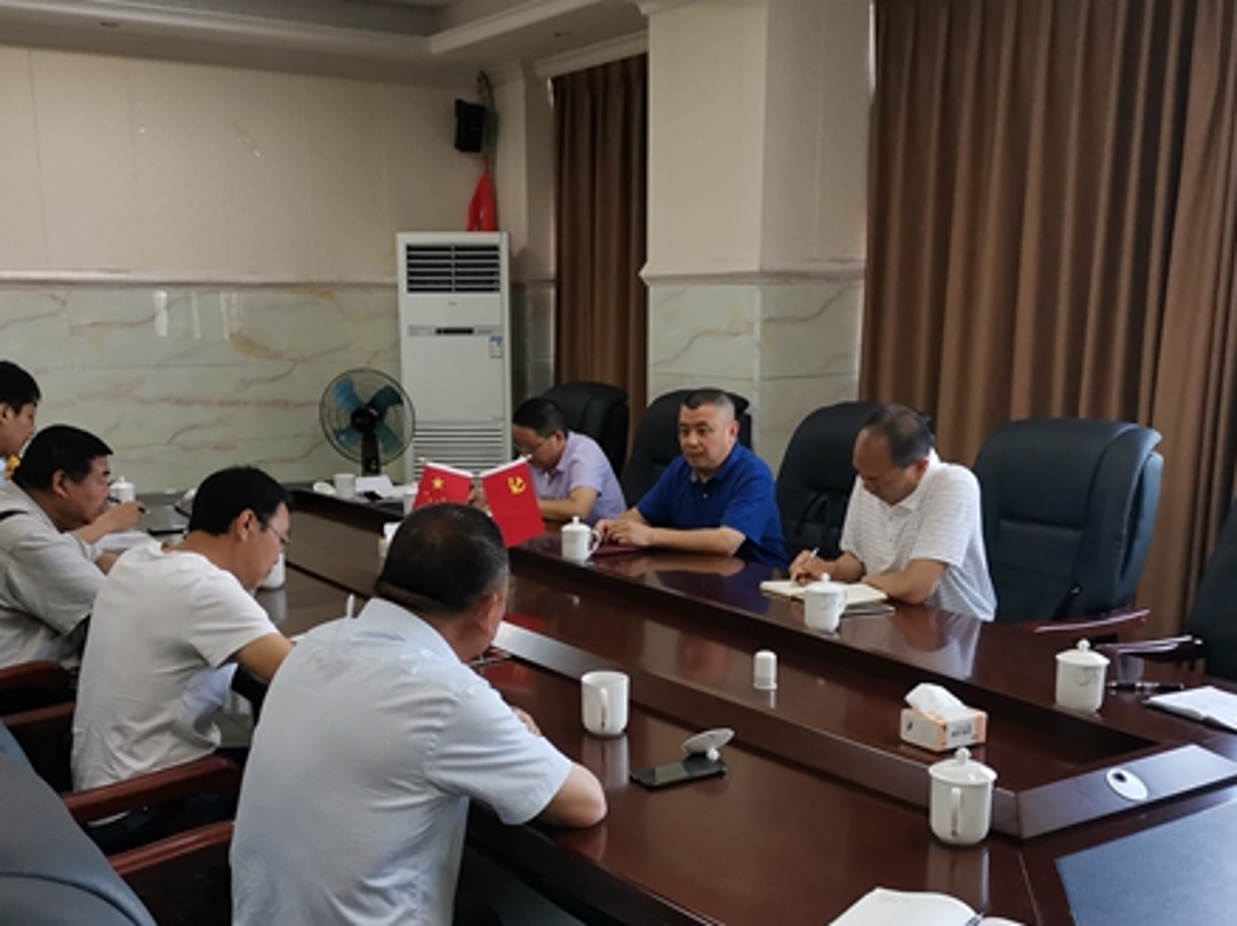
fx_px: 1357
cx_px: 579
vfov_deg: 37.3
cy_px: 604
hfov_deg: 49.0
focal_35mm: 38
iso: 160
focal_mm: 4.75
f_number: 1.8
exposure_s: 1/100
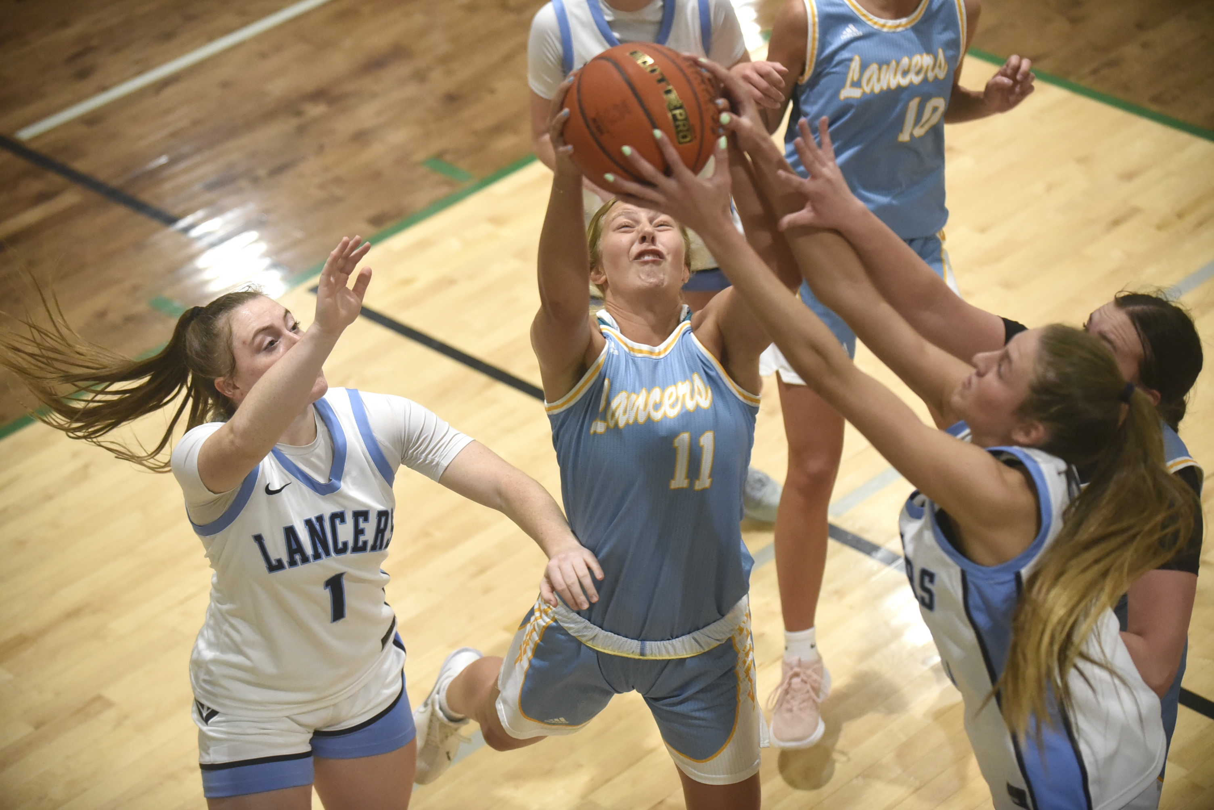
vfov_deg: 13.1
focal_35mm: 105
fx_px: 3542
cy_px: 405
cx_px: 607
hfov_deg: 19.4
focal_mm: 105
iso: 6400
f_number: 3.2
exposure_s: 1/1000
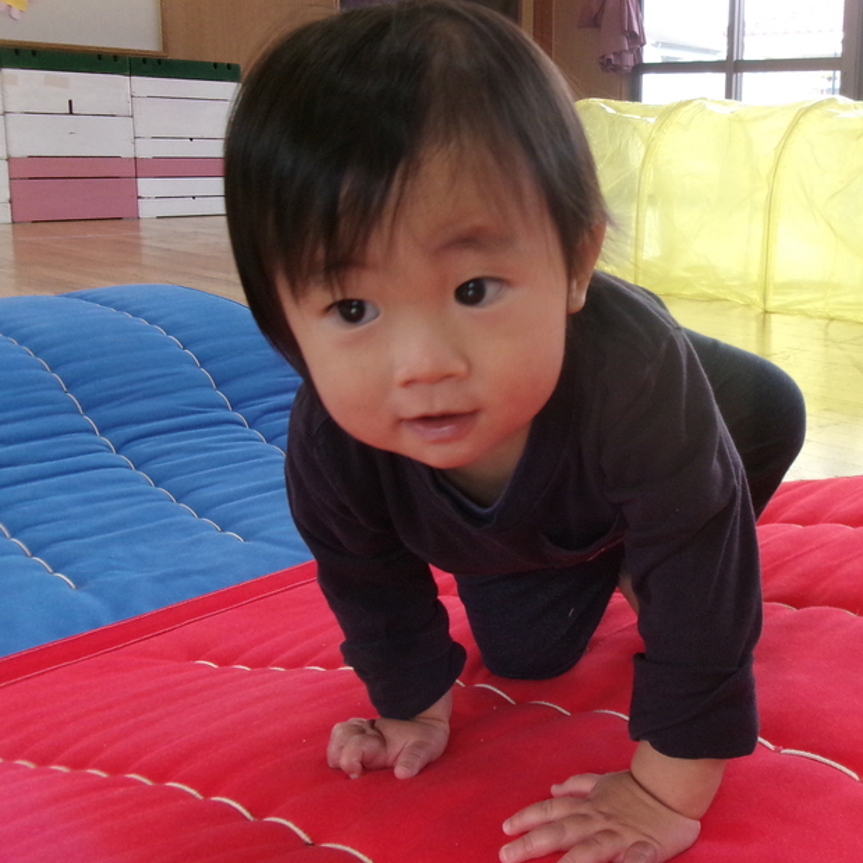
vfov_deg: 41.7
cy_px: 347
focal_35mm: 40
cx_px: 627
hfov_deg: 40.9
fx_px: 1128
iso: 357
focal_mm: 5.1
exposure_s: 1/125
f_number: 3.9
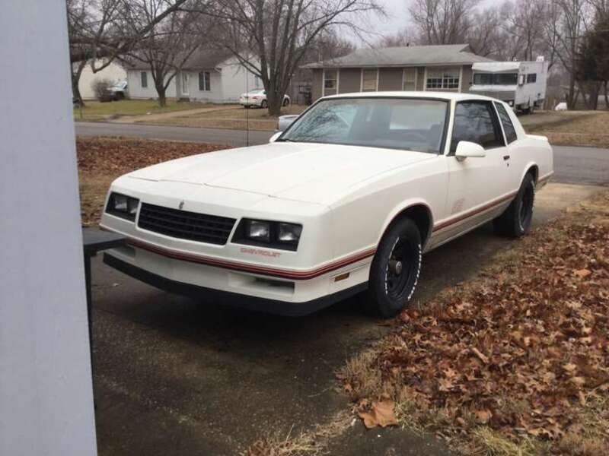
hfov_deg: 58.4
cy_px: 228
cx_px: 304
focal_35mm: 31
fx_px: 545
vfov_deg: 45.4
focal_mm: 3.3
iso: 25
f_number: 2.4
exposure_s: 1/215
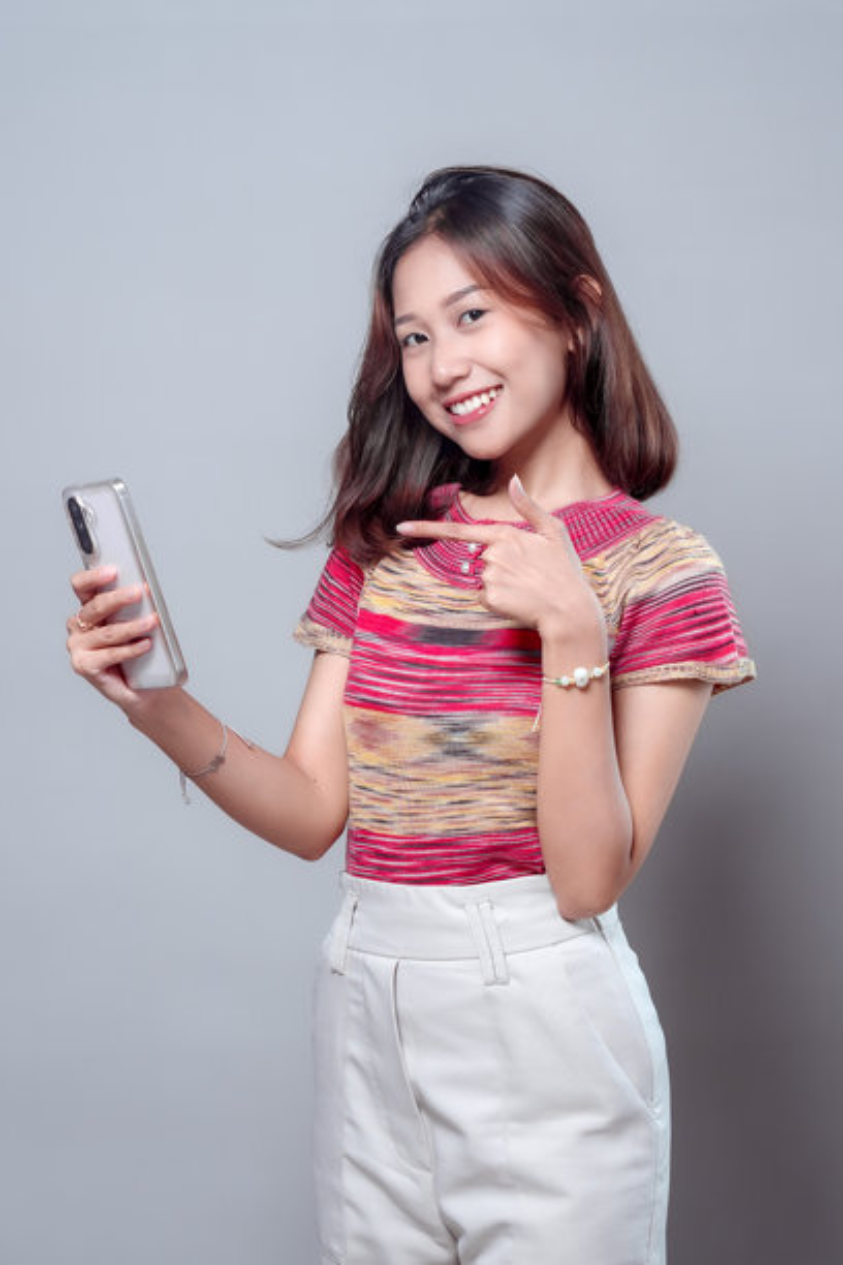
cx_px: 422
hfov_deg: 27.0
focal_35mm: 50
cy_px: 632
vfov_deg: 39.6
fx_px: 1756
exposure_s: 1/125
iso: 100
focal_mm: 50
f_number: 4.5
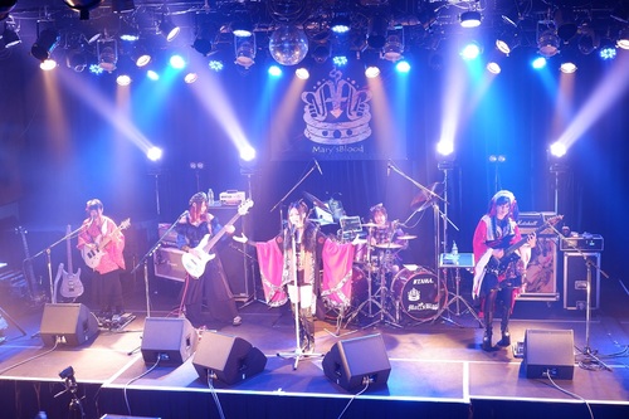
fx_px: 786
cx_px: 314
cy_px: 210
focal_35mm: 45
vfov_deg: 29.8
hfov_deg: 43.6
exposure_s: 1/28
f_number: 4.7
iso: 800
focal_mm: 30.5
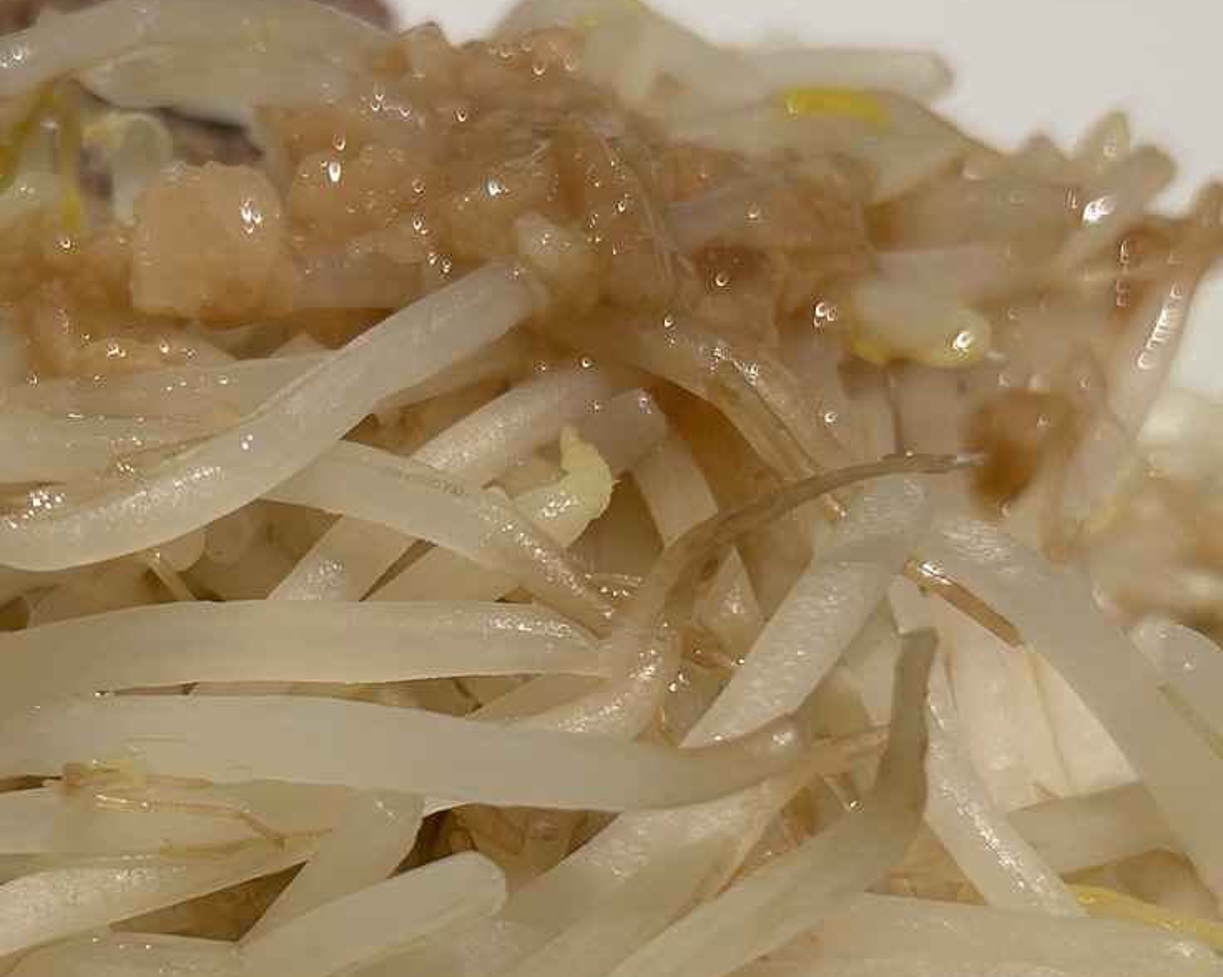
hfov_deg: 27.3
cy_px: 783
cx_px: 359
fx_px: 2496
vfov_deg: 21.9
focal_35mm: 69
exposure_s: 1/100
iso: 50
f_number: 1.5
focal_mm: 5.7
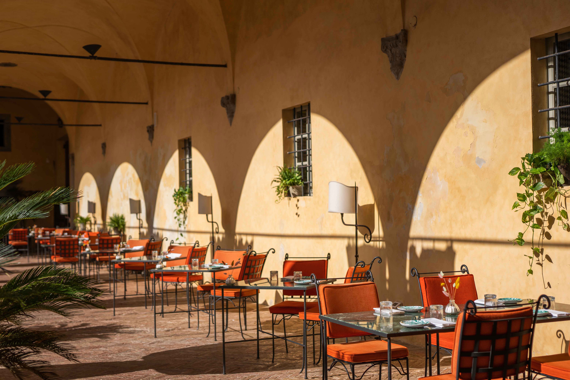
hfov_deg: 39.6
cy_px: 190
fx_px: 792
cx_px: 285
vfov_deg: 27.0
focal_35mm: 50
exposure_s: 1/4000
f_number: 2.5
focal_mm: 50
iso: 100
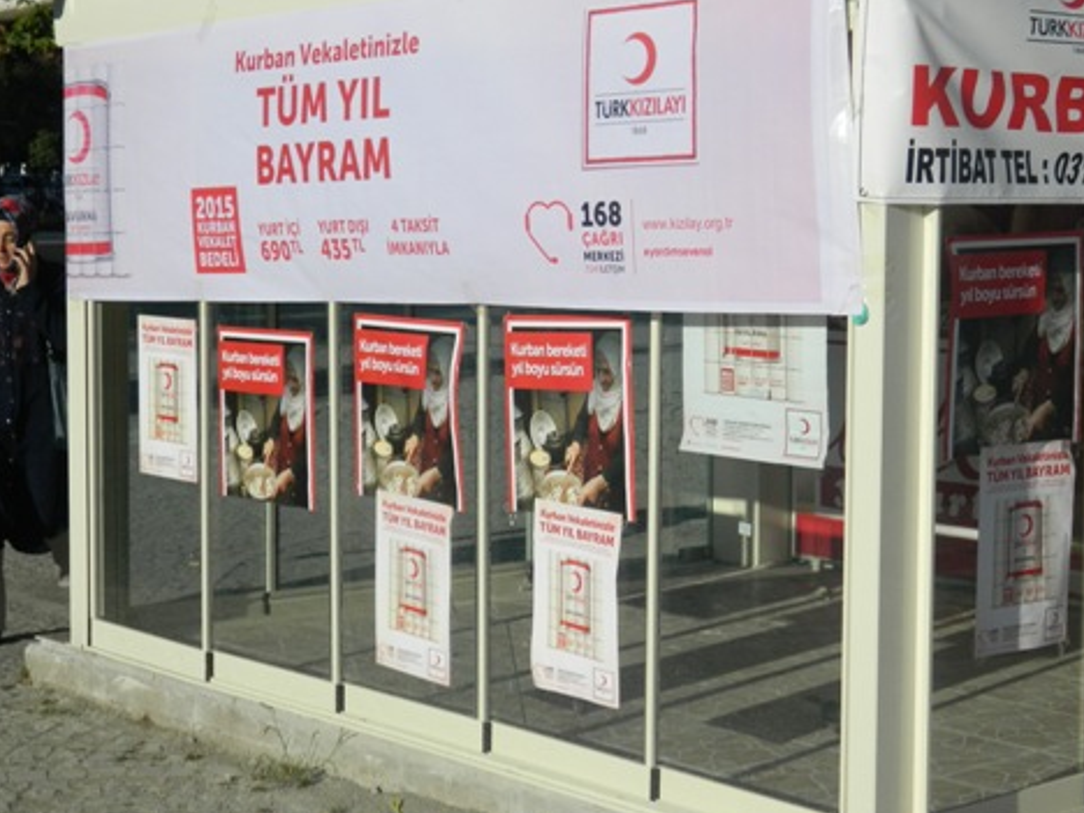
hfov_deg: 24.9
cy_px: 403
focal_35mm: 78
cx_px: 737
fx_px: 2443
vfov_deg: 18.9
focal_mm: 10.2
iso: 110
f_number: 10.7
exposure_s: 1/250
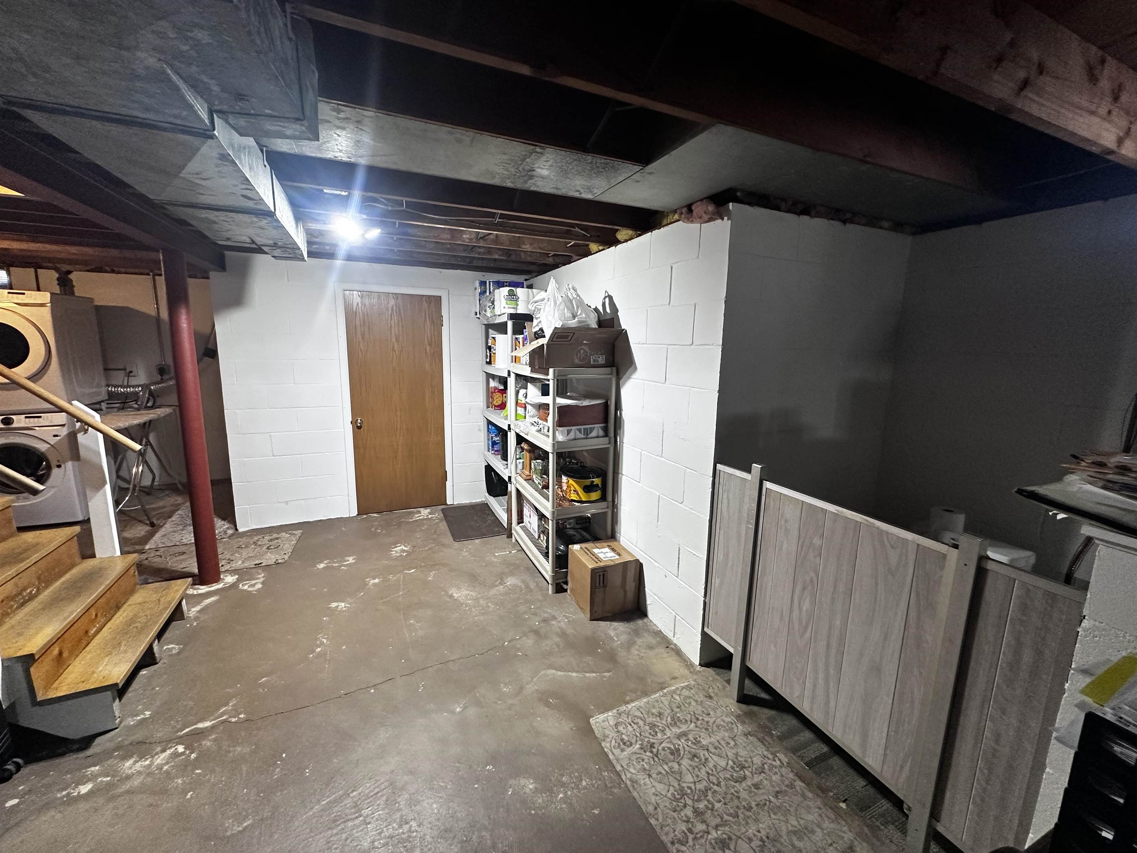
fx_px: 460
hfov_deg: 102.1
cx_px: 568
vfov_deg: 85.7
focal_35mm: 14
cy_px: 426
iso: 320
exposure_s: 1/88
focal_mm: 2.22
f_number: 2.2
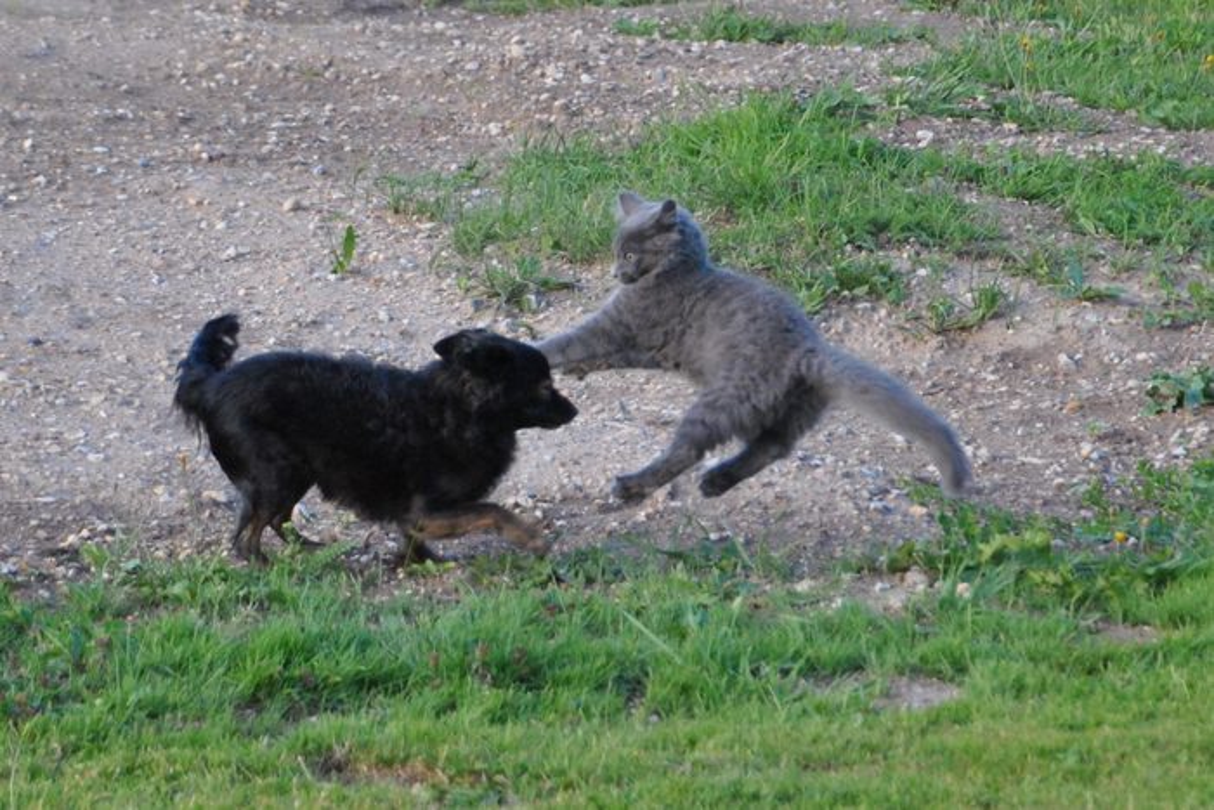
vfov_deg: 9.2
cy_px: 405
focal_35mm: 150
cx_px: 607
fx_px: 5059
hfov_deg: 13.7
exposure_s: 1/500
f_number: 6
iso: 720
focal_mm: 100
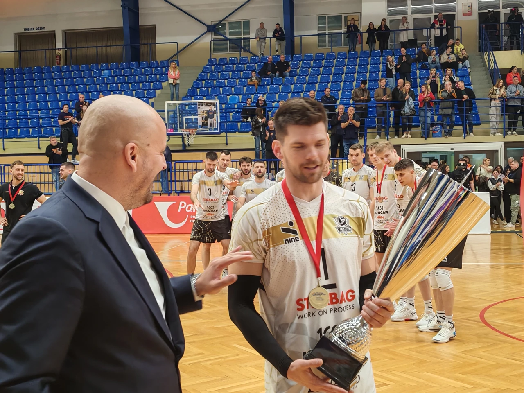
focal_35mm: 48
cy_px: 196
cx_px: 262
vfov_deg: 30.3
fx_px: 727
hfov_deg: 39.7
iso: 400
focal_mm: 5.52
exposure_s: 1/100
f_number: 1.95
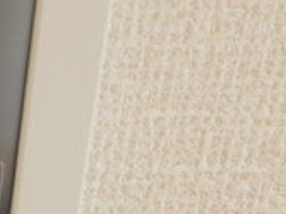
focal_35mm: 92
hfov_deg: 17.0
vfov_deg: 15.9
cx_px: -252
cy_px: 169
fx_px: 760
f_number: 3
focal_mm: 4.2
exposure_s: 1/30
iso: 100
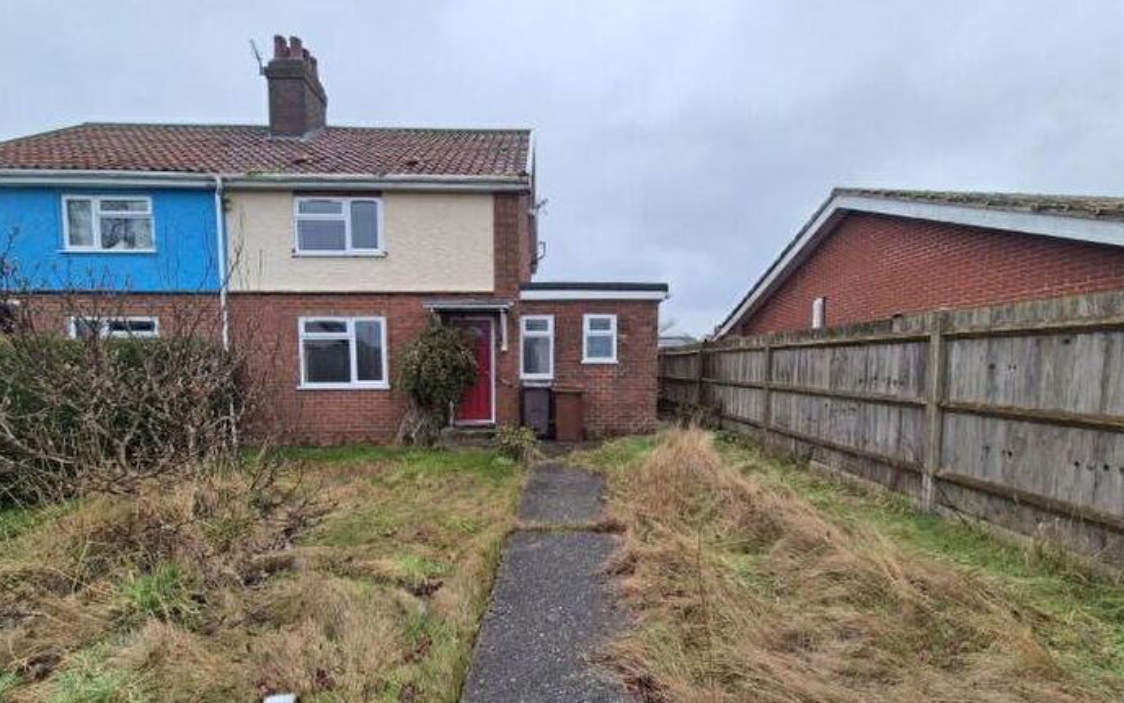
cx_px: 560
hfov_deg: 105.3
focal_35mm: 14
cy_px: 404
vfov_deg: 78.2
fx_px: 429
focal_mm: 2.2
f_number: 2.2
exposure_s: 1/380
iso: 50
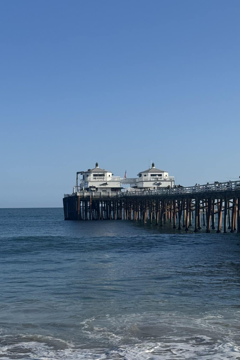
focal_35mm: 67
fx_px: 670
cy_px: 217
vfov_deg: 30.0
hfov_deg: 20.3
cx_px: 150
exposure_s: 1/5848
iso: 64
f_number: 1.78
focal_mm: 6.76
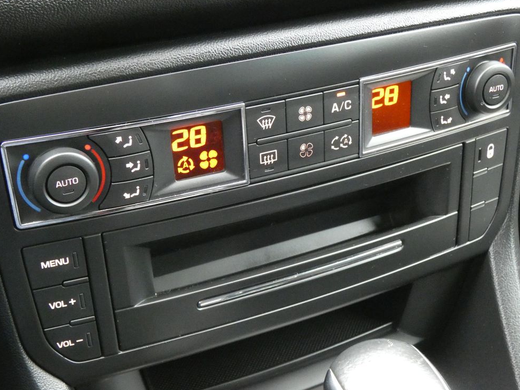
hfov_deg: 38.2
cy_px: 189
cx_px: 257
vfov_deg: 29.1
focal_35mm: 50
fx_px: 751
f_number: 5
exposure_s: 1/13
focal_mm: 8.6
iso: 1600
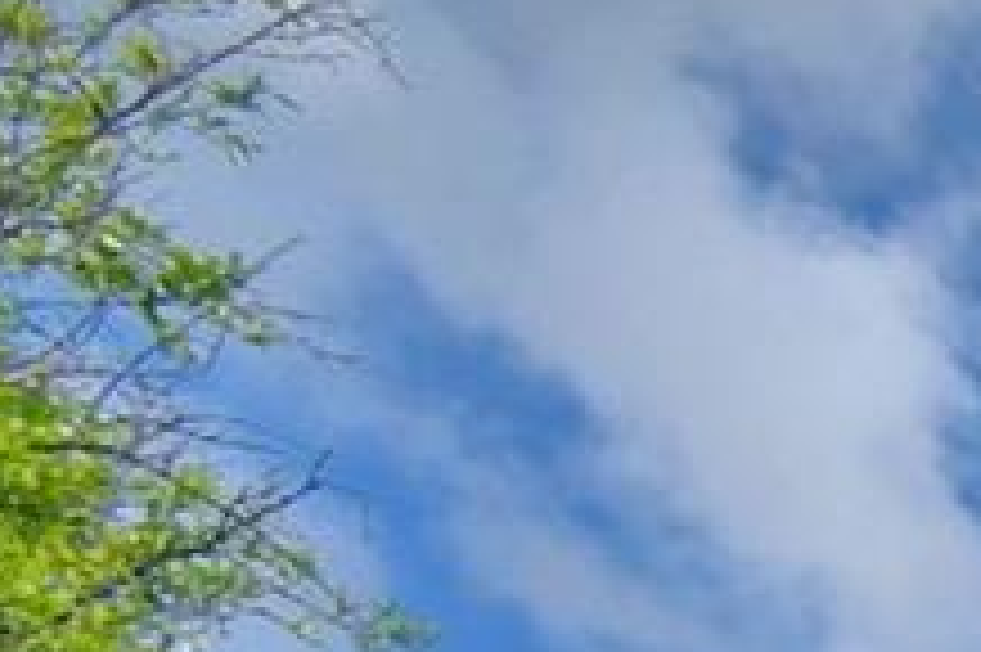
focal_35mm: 110
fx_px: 2995
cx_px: 3429
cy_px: 2167
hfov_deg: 9.6
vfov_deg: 9.1
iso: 100
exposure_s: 1/1250
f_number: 4.5
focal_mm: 10
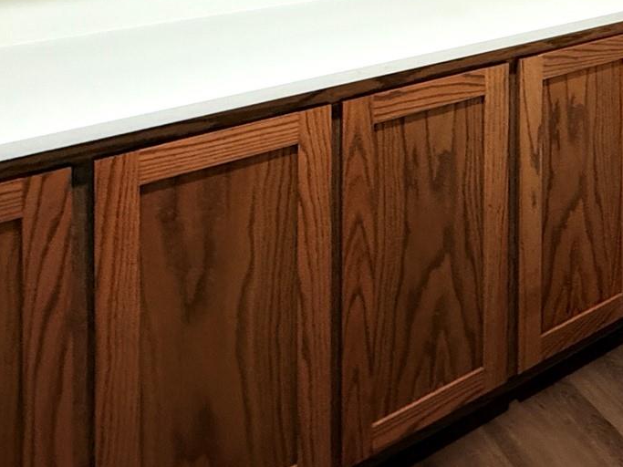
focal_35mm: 42
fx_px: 756
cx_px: 699
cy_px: -173
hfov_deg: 37.0
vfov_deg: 27.4
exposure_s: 1/60
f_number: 2.2
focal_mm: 2.22
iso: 500
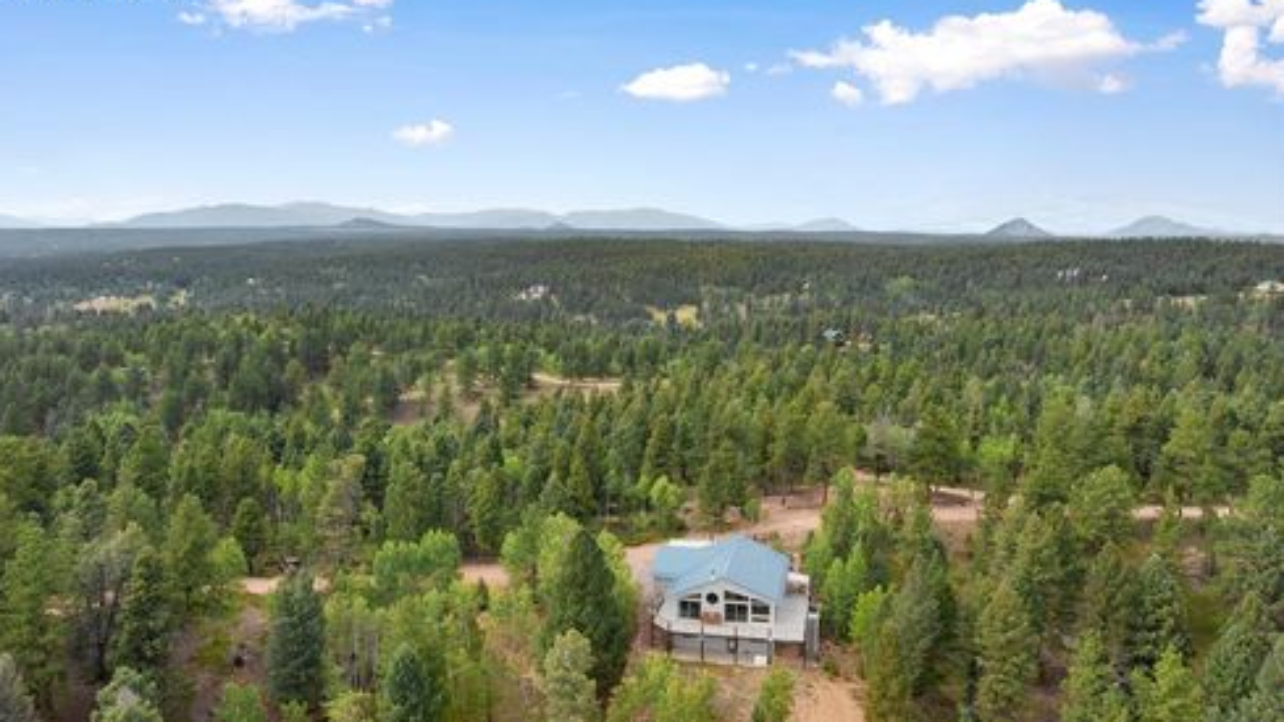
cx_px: 630
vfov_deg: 38.9
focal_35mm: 30
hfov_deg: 64.3
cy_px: 358
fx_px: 1021
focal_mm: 10.26
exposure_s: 1/240
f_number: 6.3
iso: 100
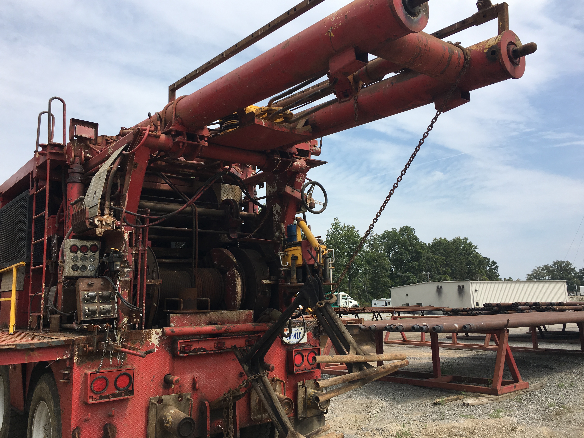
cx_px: 286
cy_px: 215
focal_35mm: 30
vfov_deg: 46.8
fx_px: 506
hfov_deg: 60.0
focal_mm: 4.15
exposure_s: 1/1972
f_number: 2.2
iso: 25
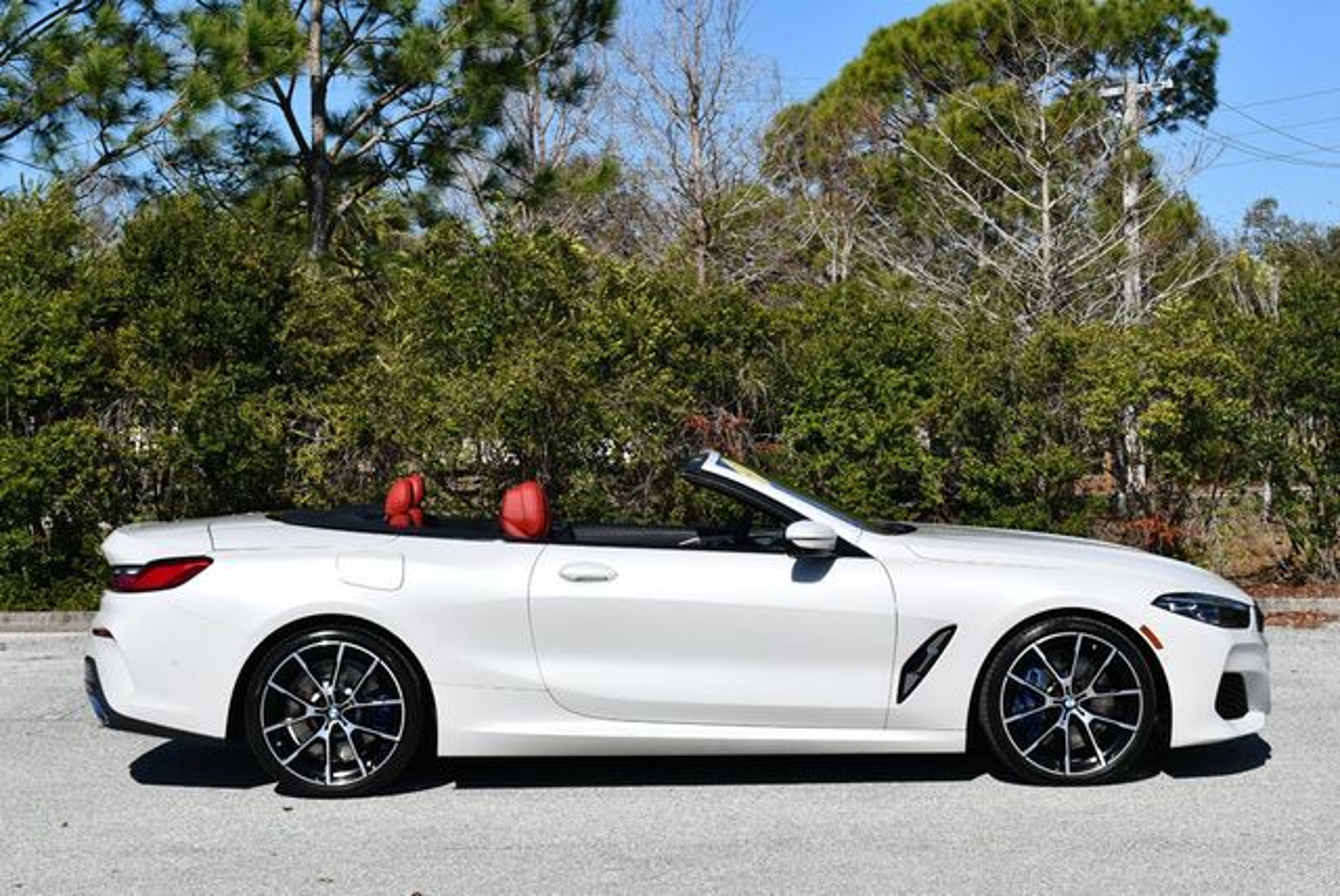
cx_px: 670
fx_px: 2608
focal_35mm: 70
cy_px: 448
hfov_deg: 28.8
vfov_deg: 19.5
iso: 100
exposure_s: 1/320
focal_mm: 35
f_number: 9
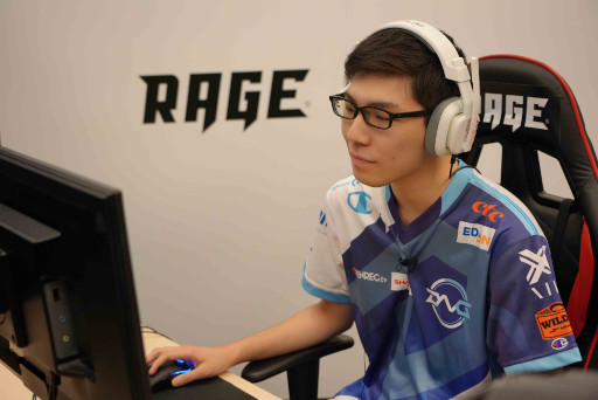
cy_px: 200
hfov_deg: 36.9
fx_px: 897
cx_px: 299
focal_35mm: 54
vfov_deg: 25.1
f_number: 4
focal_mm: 54
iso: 1600
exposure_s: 1/200
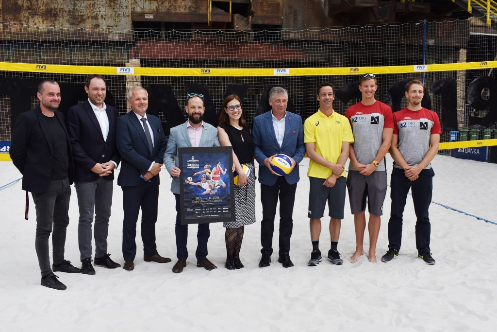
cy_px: 166
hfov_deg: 61.9
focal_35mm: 30
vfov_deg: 43.6
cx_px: 248
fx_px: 414
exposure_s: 1/250
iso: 200
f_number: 7.1
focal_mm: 20
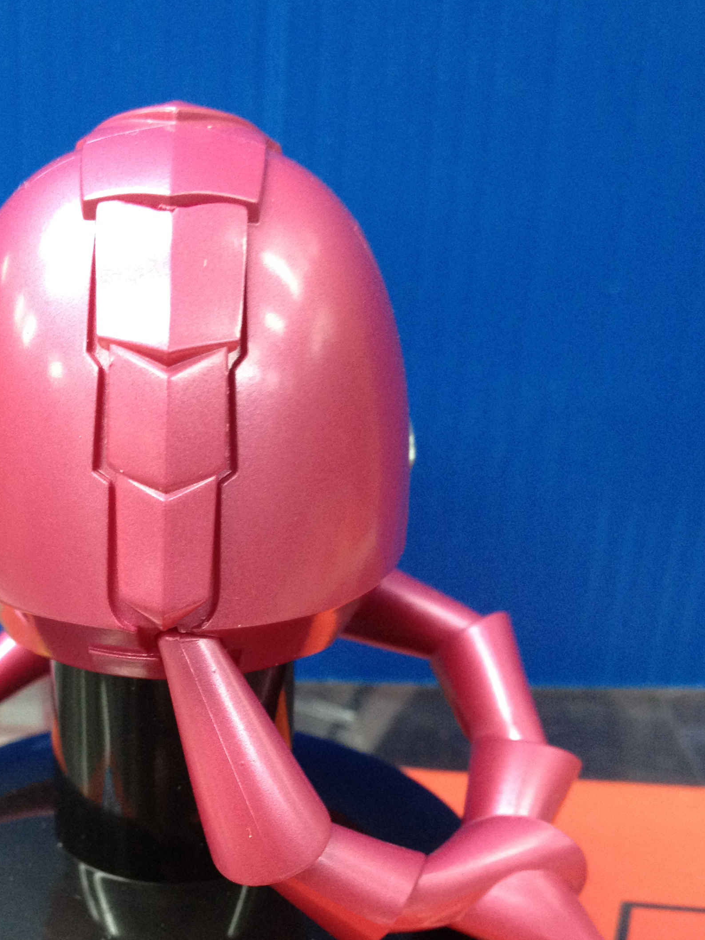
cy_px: 645
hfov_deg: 26.8
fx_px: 1466
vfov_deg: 35.1
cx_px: 199
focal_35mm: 54
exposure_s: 1/20
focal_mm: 4.28
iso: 200
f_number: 2.4
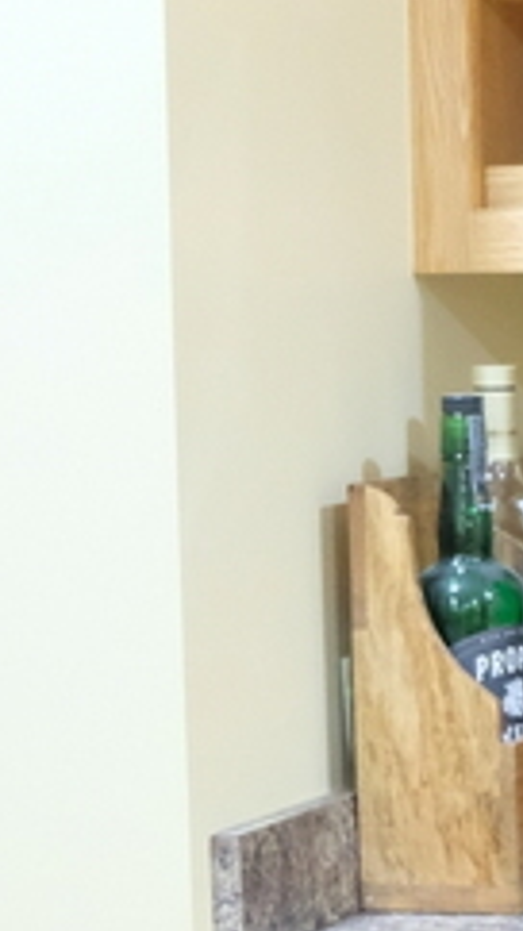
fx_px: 3109
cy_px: 458
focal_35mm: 126
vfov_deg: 17.0
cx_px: 1069
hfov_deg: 9.0
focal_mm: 18
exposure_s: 1/60
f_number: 2.8
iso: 6400
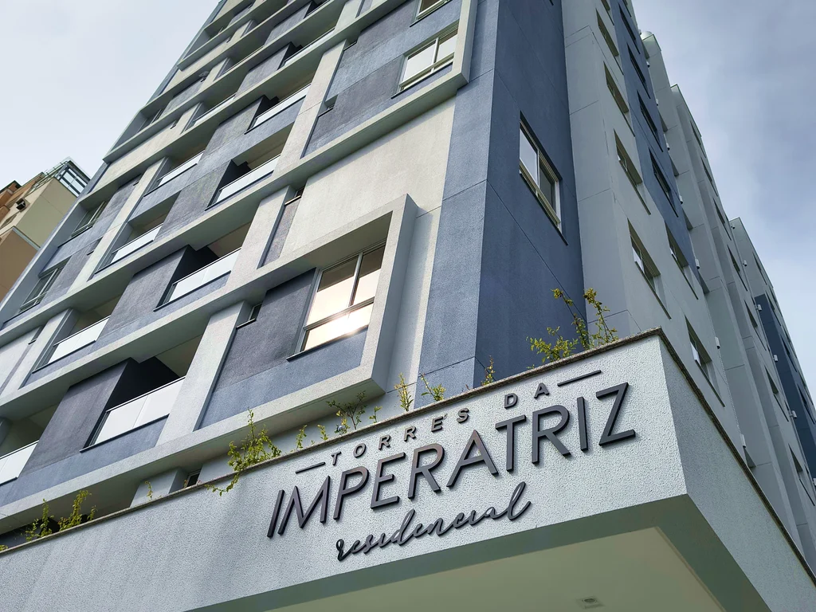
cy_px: 306
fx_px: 566
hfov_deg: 71.6
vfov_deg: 56.8
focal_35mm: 24
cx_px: 408
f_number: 1.8
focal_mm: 5.56
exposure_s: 1/3007
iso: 102
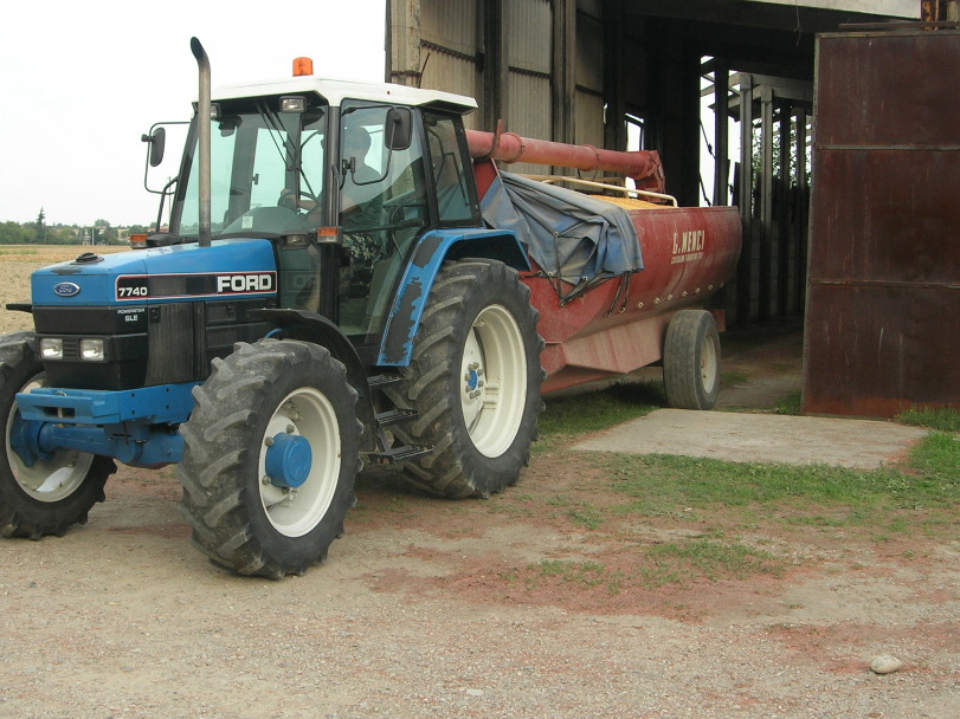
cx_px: 410
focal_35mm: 48
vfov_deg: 30.2
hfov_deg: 39.6
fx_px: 1331
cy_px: 319
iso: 64
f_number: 4.8
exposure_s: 1/71.8
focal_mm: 7.8
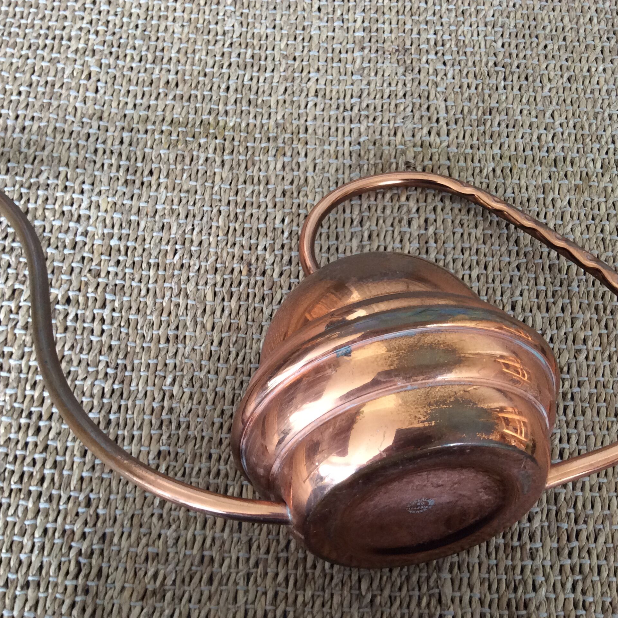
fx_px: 768
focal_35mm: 38
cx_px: 304
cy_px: 309
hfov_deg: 43.9
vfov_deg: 43.9
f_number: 2.4
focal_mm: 3.3
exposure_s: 1/25
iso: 64
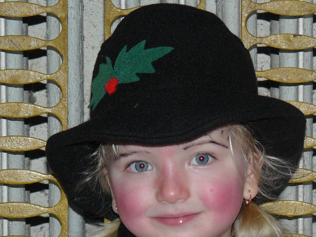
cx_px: 181
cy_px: 128
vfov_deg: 12.3
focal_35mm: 120
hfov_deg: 16.4
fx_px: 1095
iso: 100
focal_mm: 17.3
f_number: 3.2
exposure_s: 1/30
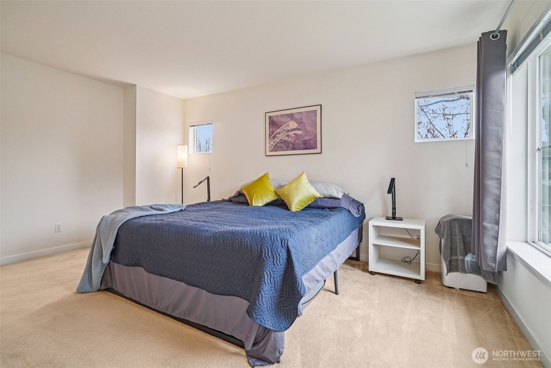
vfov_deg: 73.7
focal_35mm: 16
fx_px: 245
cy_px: 184
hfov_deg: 96.7
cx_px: 276
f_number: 8
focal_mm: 16
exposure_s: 1/25
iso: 1600
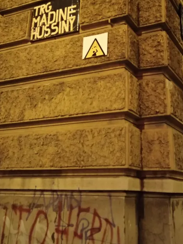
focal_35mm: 42
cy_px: 60
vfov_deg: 43.3
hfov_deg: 34.1
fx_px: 296
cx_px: 117
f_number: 2.2
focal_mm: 3.81
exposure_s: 1/17
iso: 6400
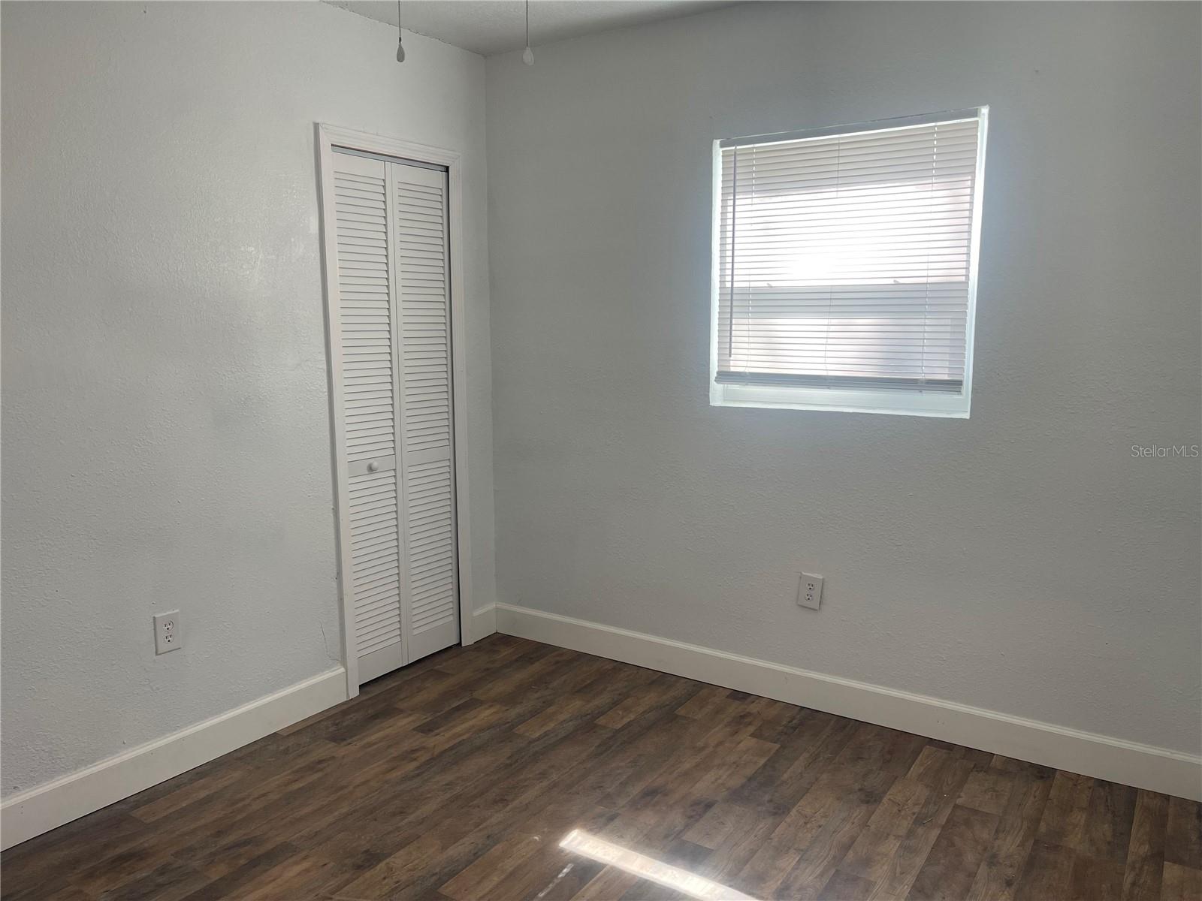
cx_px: 601
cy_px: 450
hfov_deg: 69.4
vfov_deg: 54.9
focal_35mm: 25
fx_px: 868
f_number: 1.6
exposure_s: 1/121
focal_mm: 5.1
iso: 80
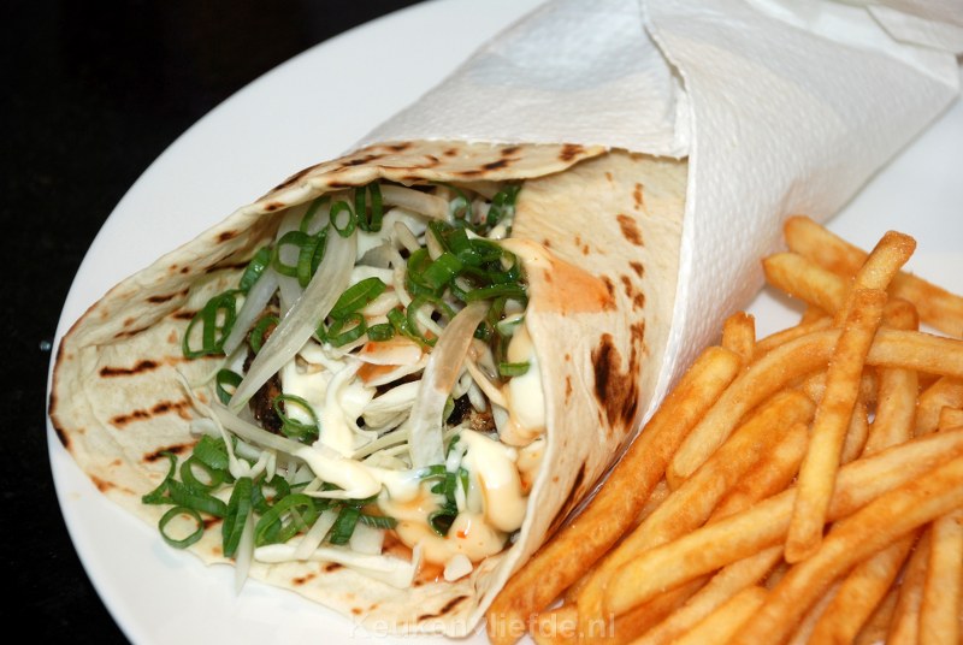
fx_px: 3215
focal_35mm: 120
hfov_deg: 17.0
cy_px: 322
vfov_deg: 11.5
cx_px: 482
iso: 200
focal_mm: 80
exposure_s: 1/60
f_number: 5.6
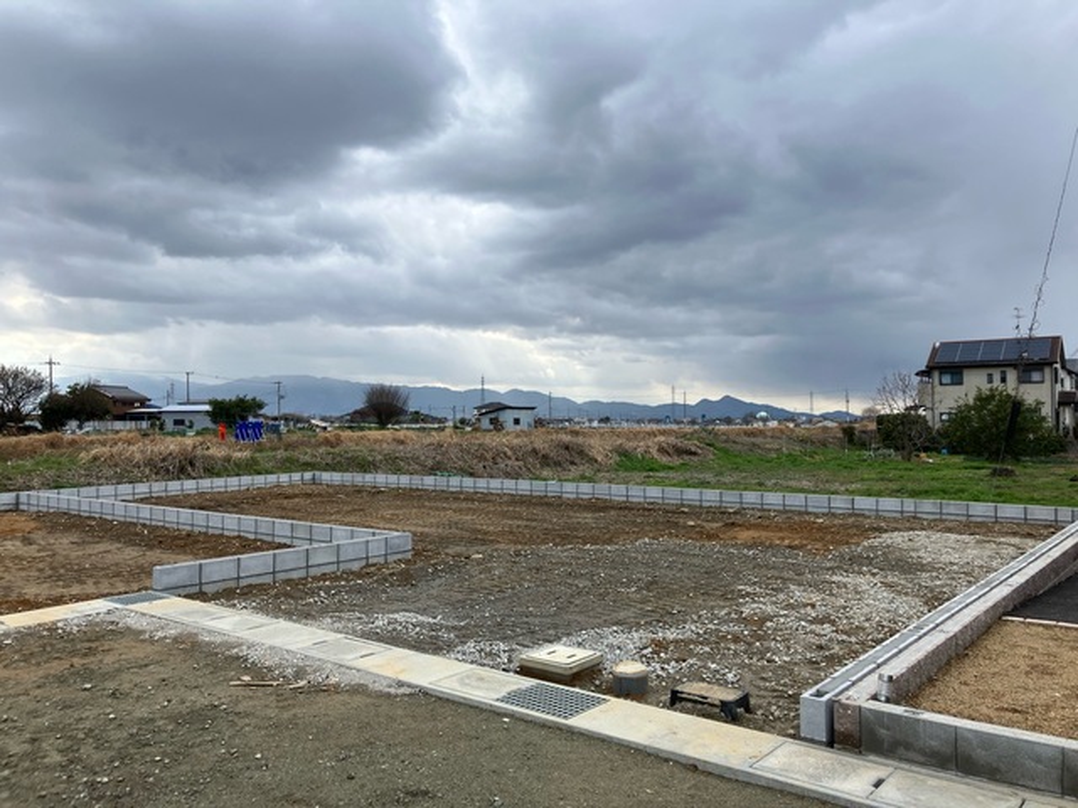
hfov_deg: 63.4
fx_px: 872
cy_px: 404
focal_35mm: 28
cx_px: 539
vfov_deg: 49.7
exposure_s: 1/430
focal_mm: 3.99
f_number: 1.8
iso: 32
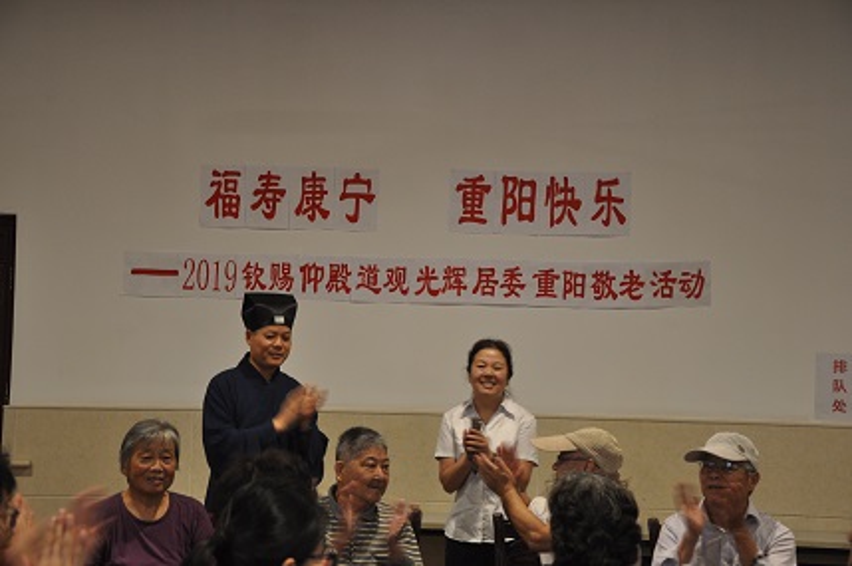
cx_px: 426
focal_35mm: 72
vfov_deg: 18.9
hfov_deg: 28.1
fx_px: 1702
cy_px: 283
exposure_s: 1/15
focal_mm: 48
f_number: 4.8
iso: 640
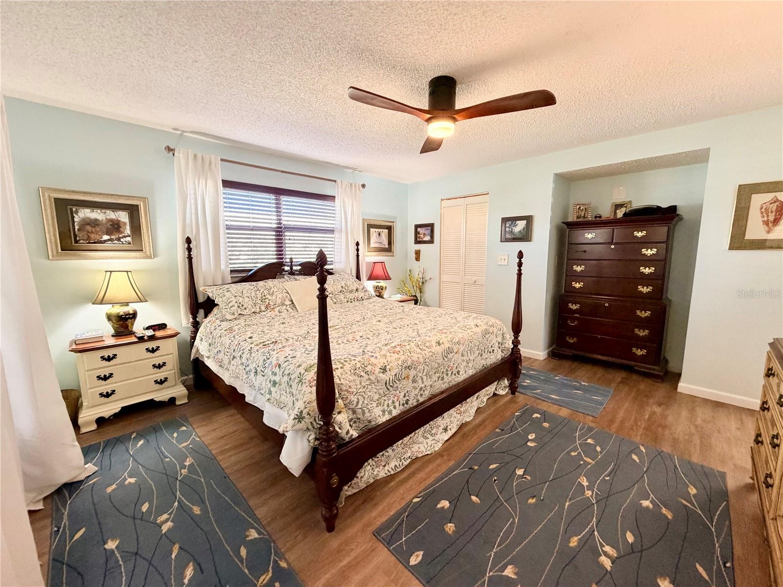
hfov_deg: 102.1
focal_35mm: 14
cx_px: 392
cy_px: 294
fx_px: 317
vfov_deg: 85.7
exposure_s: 1/60
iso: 320
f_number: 2.2
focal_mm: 2.22
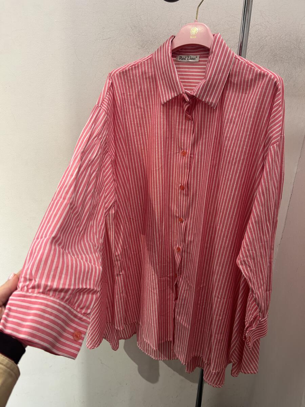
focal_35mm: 26
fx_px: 305
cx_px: 152
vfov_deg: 67.3
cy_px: 204
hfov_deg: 53.1
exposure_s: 1/50
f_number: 1.5
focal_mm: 5.7
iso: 125
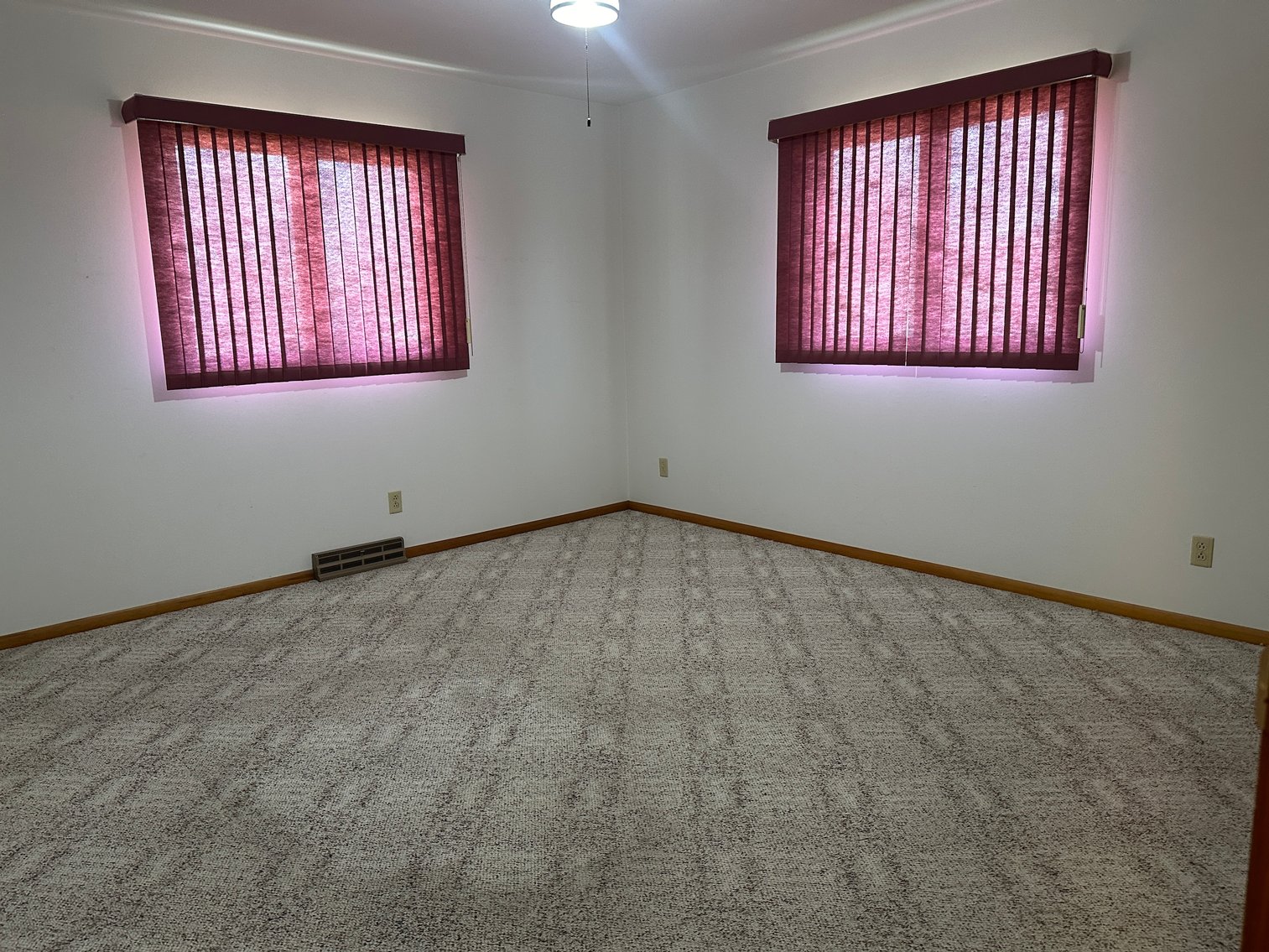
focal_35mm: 24
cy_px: 476
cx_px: 634
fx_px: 880
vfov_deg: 56.8
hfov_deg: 71.6
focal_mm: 6.86
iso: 320
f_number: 1.78
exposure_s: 1/60
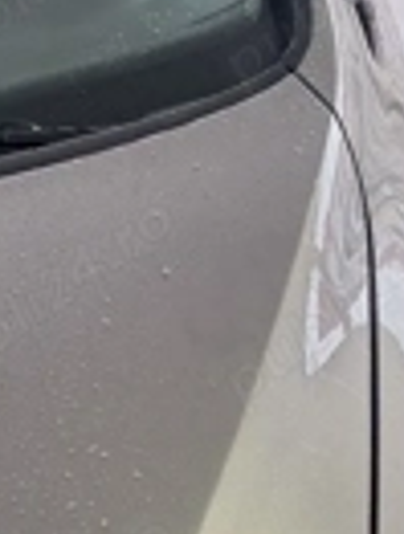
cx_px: -196
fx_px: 1084
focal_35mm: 70
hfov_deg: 18.7
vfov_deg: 27.6
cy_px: 351
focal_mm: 5.54
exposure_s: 1/33
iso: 250
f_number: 1.8
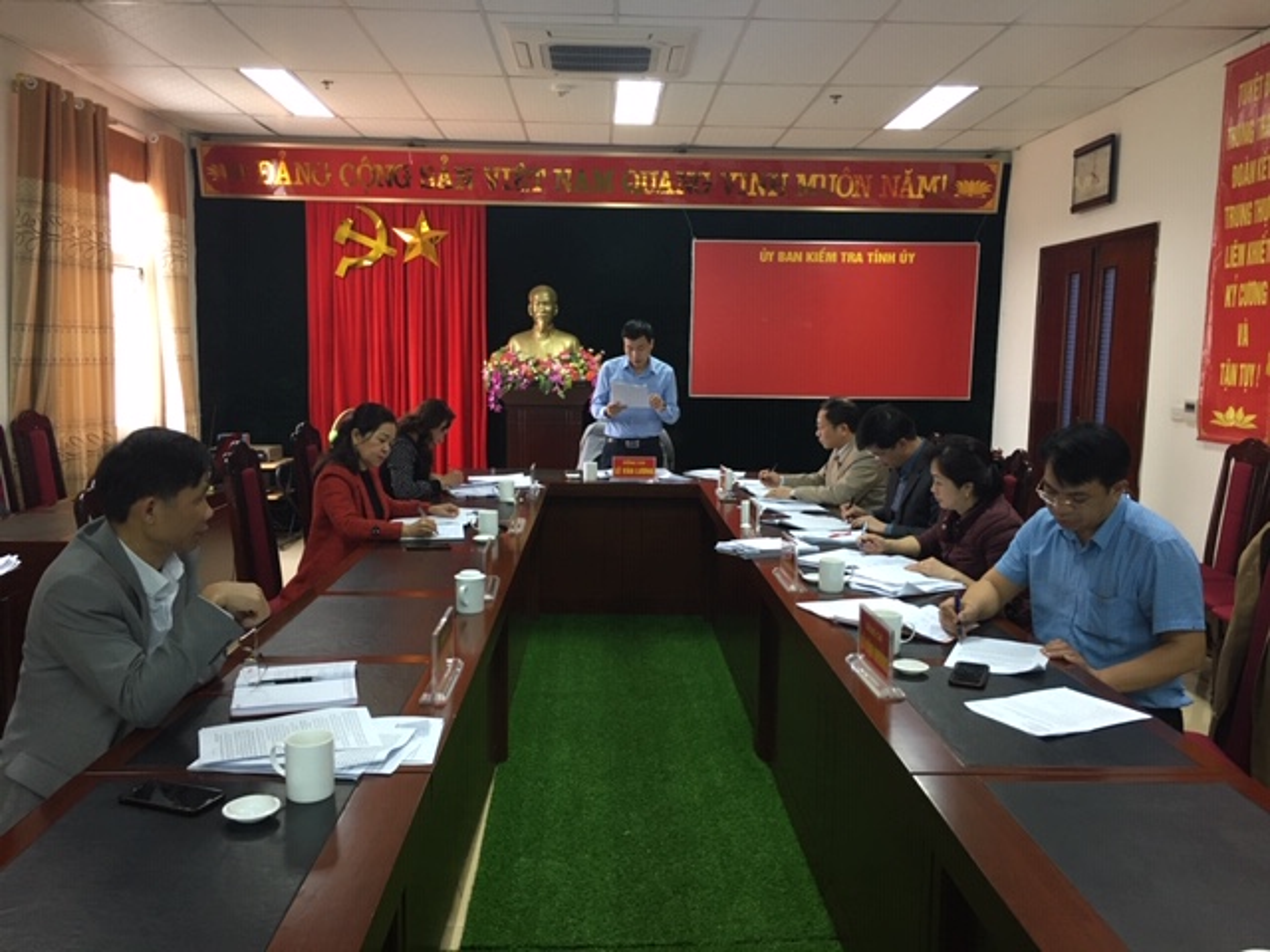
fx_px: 1064
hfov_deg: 61.7
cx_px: 635
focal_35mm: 29
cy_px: 476
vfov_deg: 48.2
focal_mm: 4.15
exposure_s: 1/33
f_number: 2.2
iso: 160
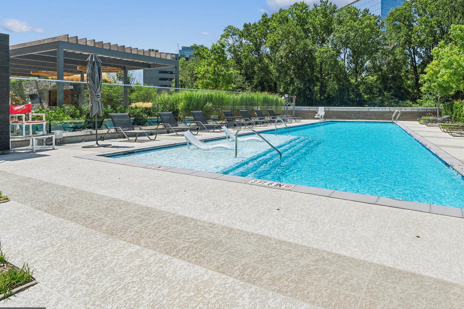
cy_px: 110
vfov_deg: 60.9
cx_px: 305
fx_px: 258
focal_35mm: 20
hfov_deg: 81.4
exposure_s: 1/1250
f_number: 11
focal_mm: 14
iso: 400
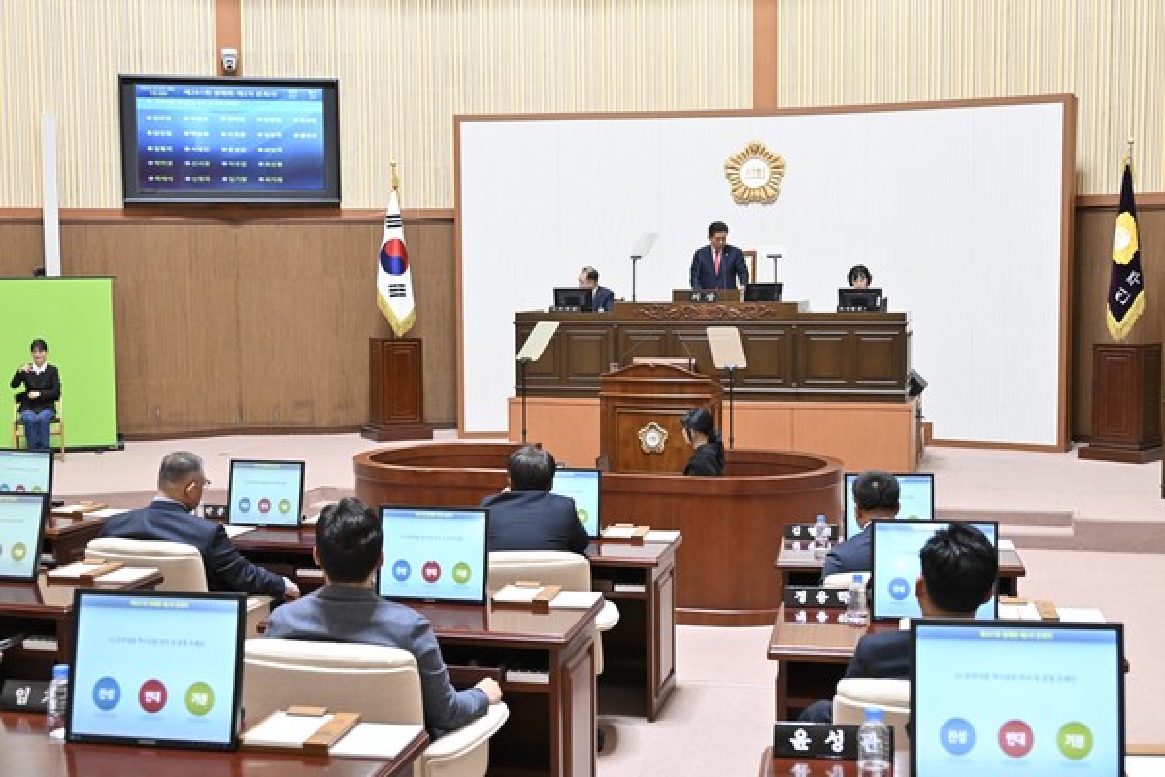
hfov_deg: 44.5
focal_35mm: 44
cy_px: 388
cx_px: 582
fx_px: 1424
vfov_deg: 30.5
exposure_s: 1/250
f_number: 6.3
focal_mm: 44
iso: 5000
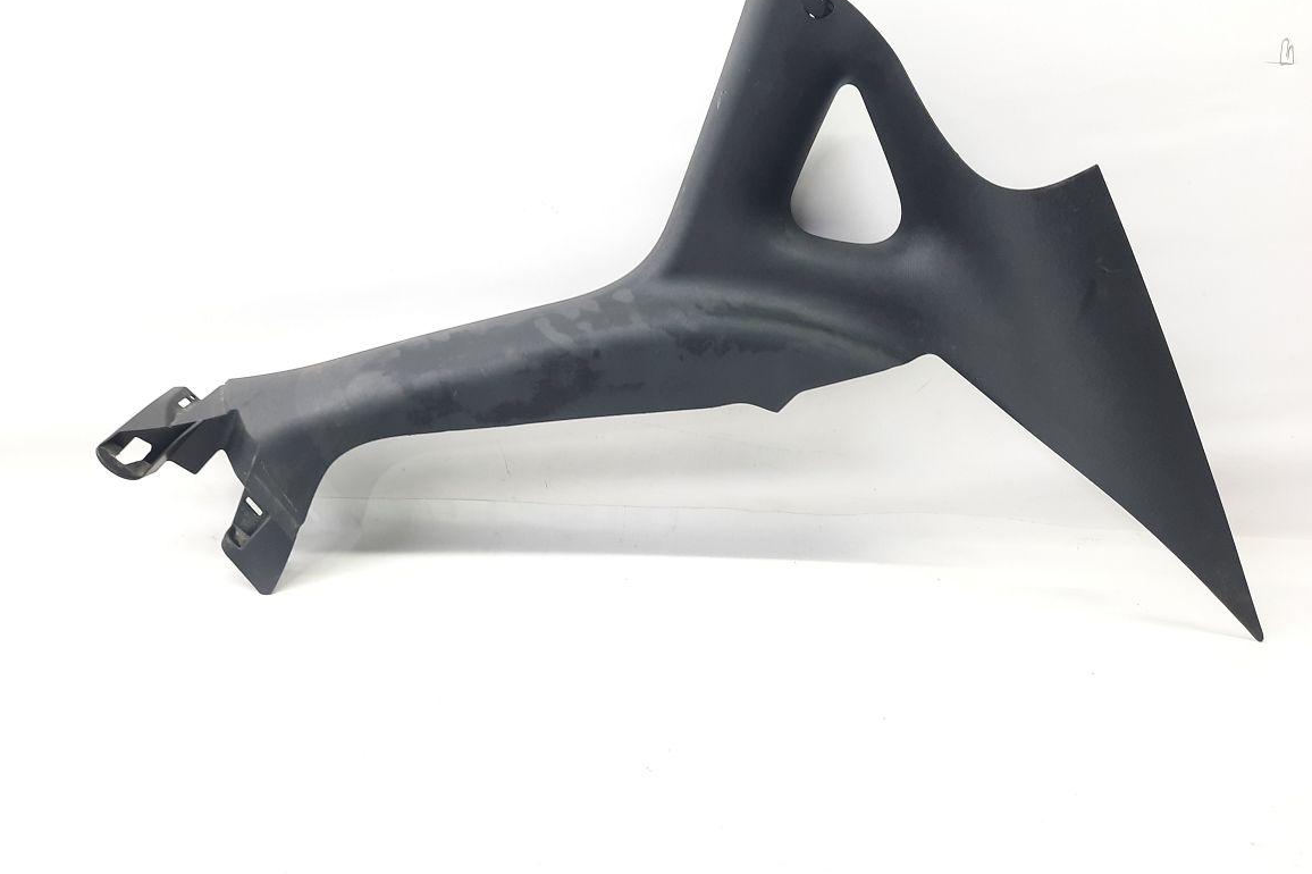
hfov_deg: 67.4
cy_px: 371
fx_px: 984
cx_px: 659
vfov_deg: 47.7
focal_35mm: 27
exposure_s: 1/50
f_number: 2
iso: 100
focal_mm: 4.6
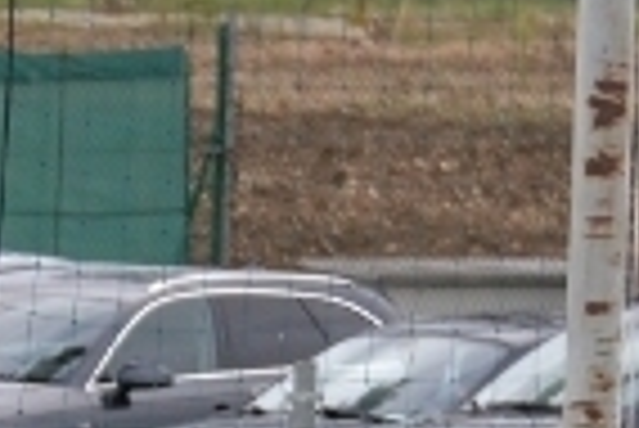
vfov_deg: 1.9
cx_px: -446
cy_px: 944
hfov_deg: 2.8
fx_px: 12811
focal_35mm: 721
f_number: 5
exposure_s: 1/1000
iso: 640
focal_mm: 160
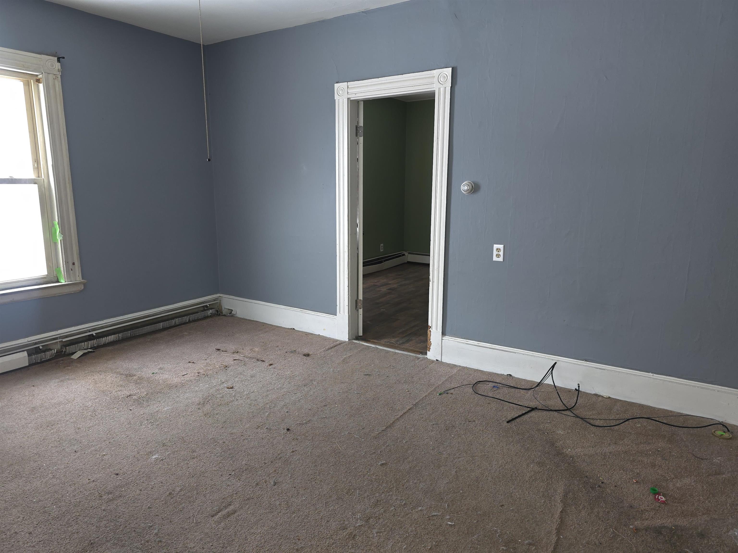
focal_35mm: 23
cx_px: 369
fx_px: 490
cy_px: 276
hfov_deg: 73.9
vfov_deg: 58.9
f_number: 1.7
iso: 125
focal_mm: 6.3
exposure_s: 1/20
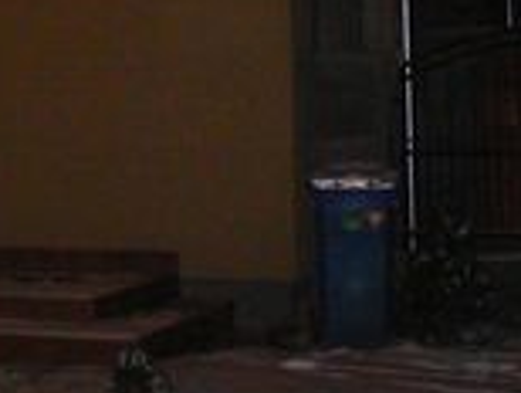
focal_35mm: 140
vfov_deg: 10.4
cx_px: -213
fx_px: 2110
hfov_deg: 13.4
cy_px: -142
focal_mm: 6
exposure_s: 1/30
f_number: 2.8
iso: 200
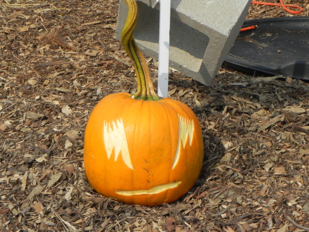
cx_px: 154
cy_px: 116
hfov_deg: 18.7
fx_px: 937
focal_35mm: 105
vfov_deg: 14.1
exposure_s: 1/450
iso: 160
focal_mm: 18.8
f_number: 8
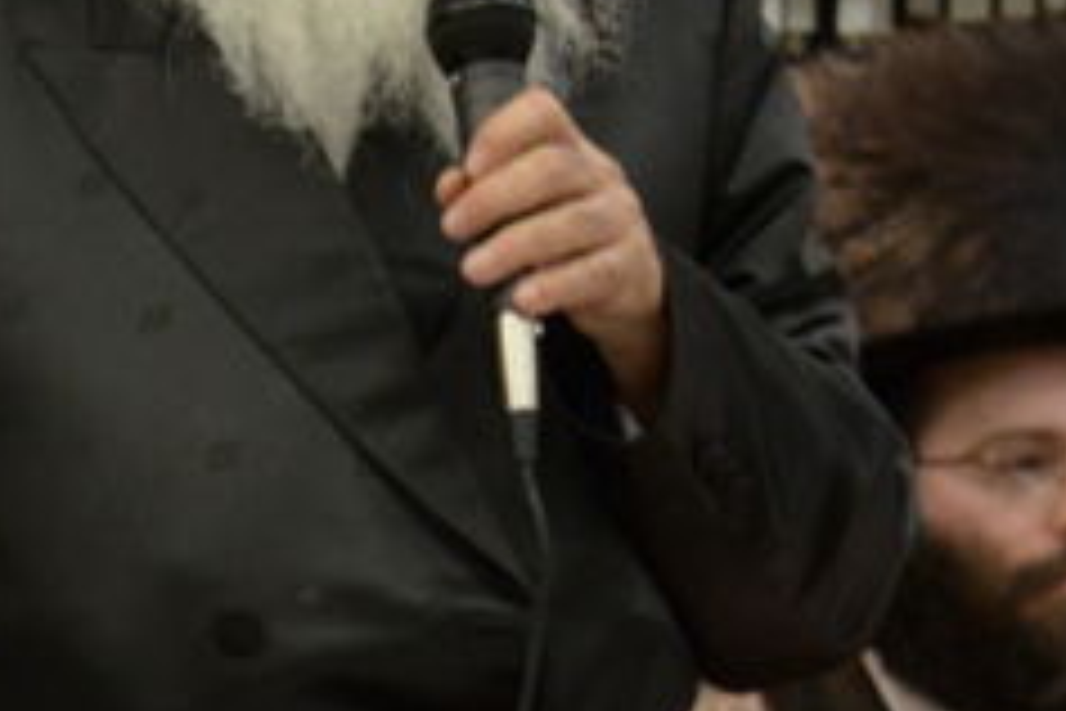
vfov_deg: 4.5
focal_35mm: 302
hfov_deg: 6.7
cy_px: 970
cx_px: -495
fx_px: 8942
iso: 2000
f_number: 5
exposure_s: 1/50
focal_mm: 70
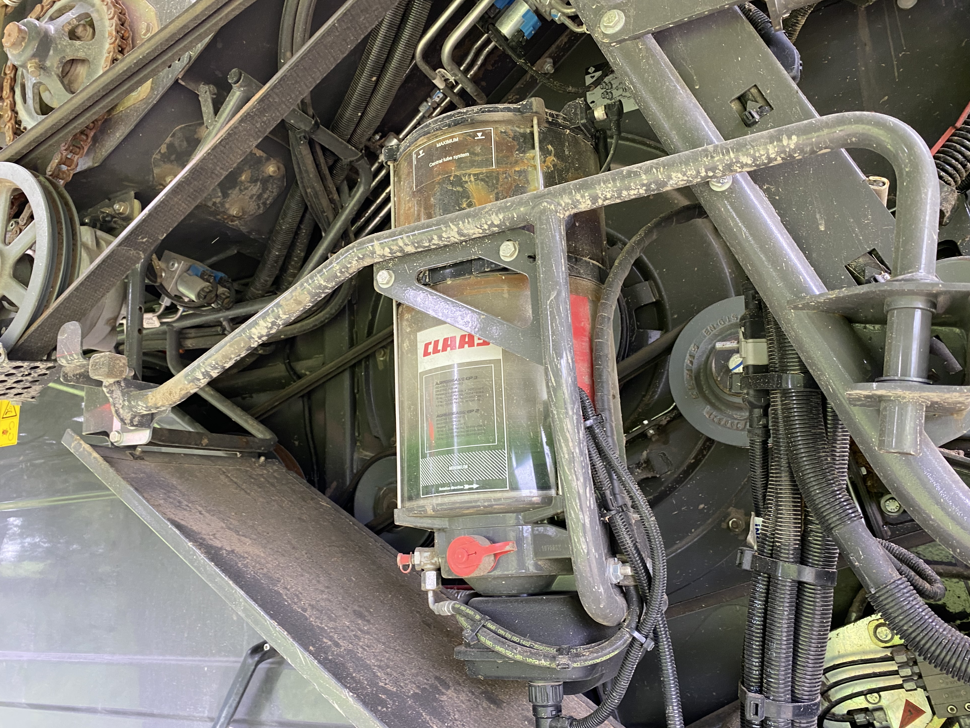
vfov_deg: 51.3
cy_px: 378
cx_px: 490
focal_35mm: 27
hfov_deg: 65.3
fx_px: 757
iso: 125
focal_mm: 4.25
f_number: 1.8
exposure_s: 1/60
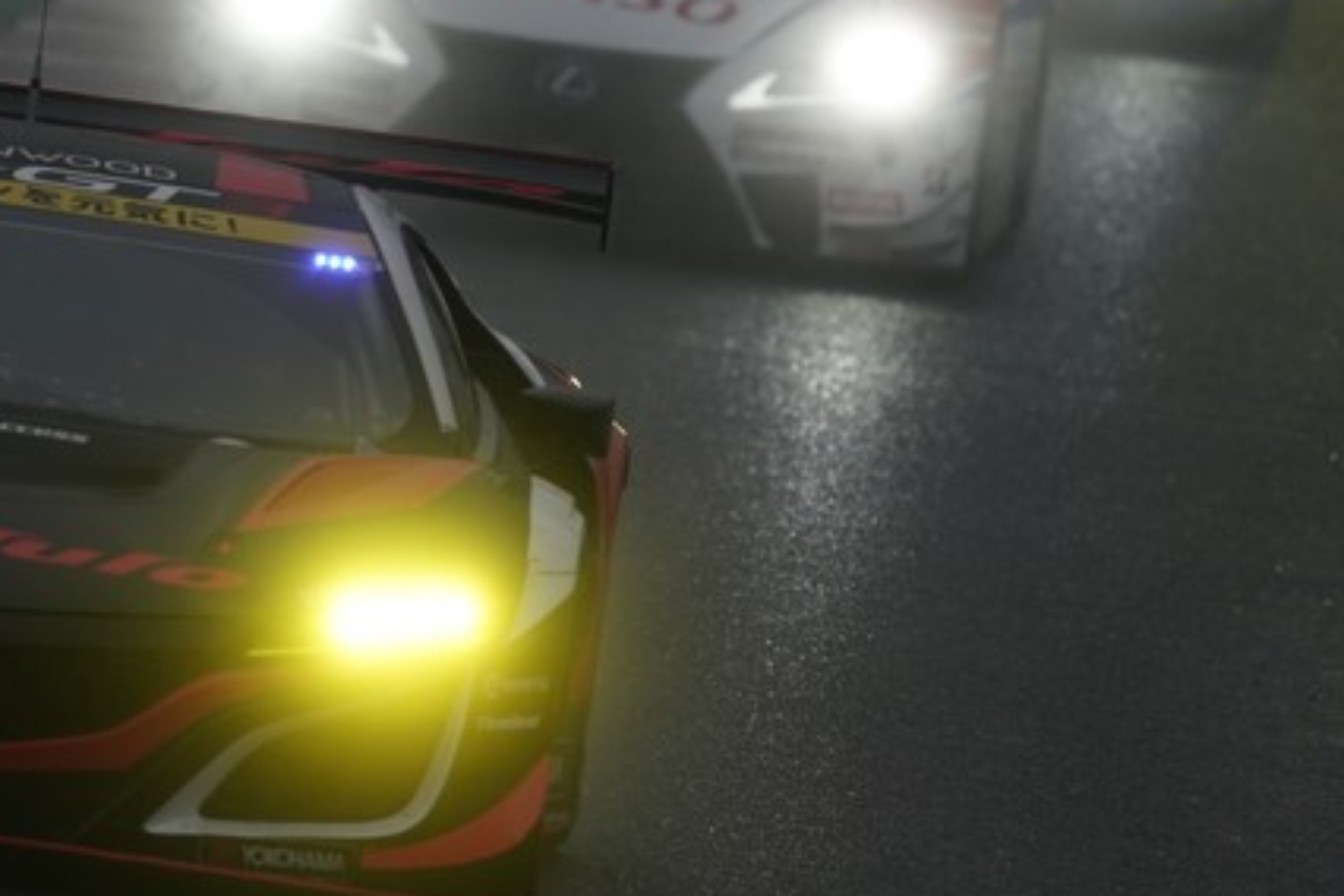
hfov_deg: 2.0
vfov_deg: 1.4
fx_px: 37890
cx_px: 287
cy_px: 256
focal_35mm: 1015
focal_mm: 600
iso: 800
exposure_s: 1/640
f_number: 6.3
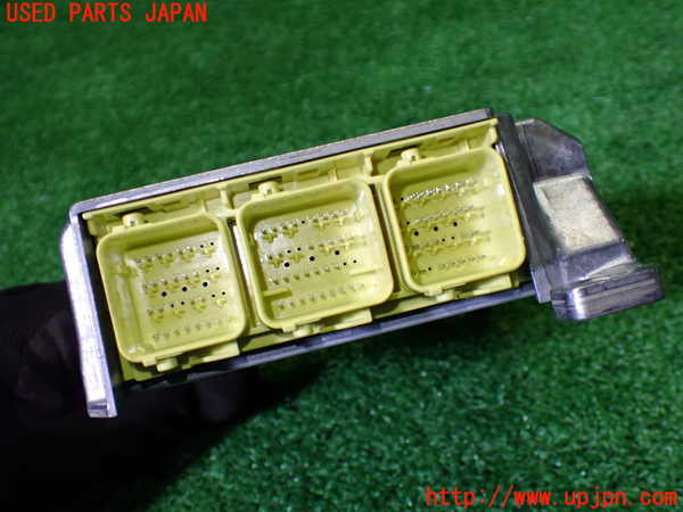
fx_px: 750
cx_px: 342
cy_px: 256
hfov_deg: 49.0
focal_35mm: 38
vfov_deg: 37.7
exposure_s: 1/160
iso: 250
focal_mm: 6.83
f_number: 2.7
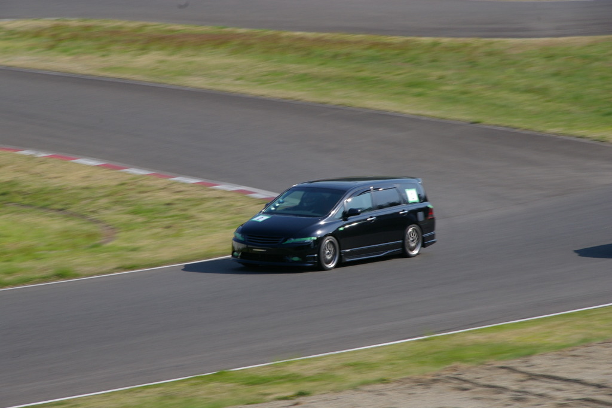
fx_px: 3645
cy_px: 204
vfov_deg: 6.4
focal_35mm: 214
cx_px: 306
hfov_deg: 9.6
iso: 200
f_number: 13
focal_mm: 143
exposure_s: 1/125
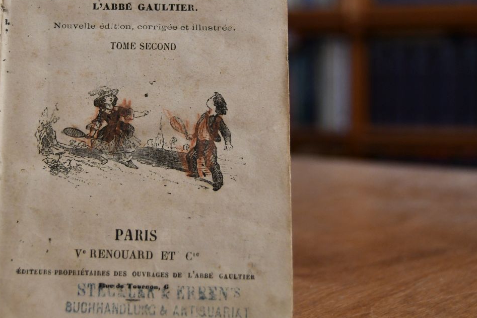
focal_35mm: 68
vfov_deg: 20.0
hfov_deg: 29.5
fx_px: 901
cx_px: 171
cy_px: 115
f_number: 4.2
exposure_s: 1/125
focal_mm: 31
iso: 1250
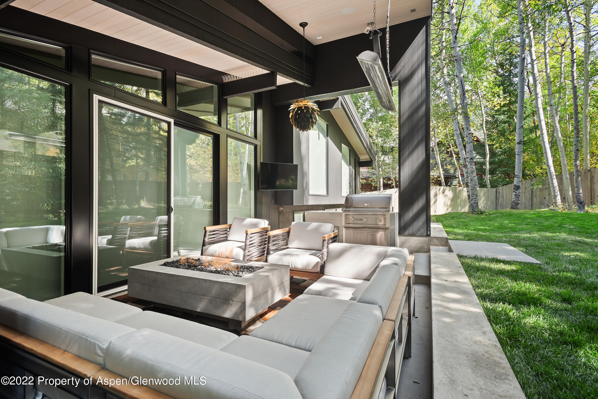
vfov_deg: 70.5
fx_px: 282
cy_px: 200
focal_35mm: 17
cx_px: 299
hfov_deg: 93.3
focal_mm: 17
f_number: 7.1
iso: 320
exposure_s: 1/13
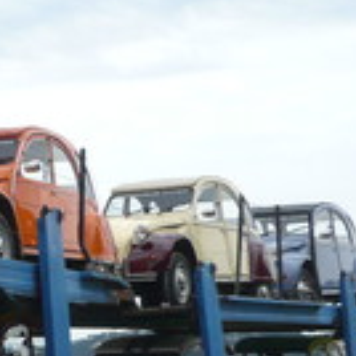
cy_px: 348
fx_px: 1617
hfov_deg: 11.6
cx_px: -298
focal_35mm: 139
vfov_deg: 12.4
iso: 100
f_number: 8
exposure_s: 1/200
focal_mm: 5.8
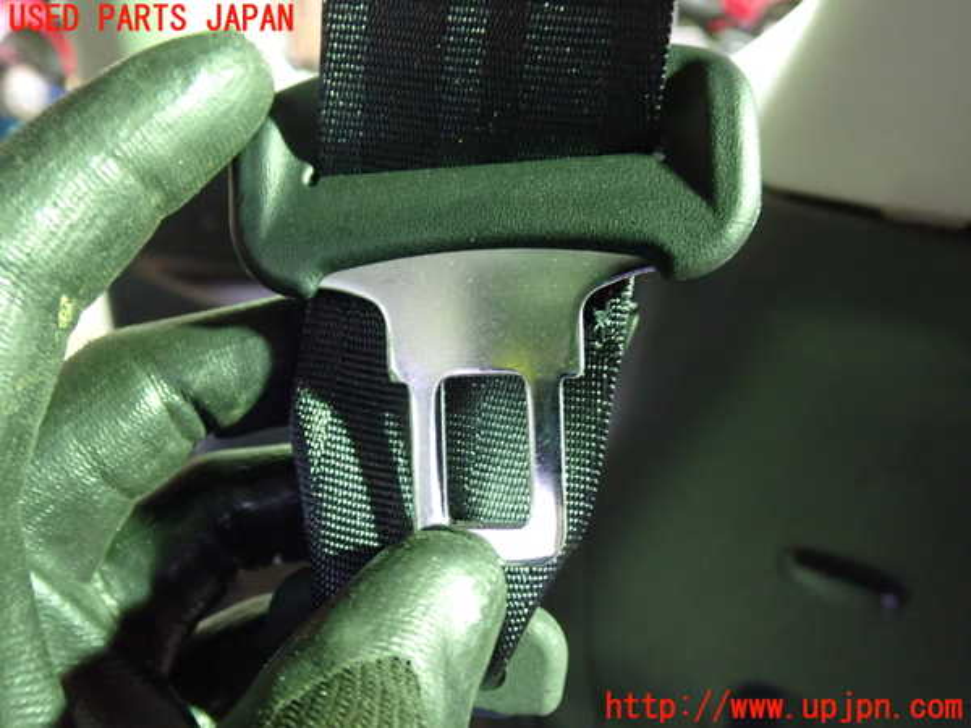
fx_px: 842
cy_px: 364
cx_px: 486
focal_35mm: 30
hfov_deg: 60.0
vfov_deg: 46.8
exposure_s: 1/8
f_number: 2.3
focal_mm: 5.4
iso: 1000
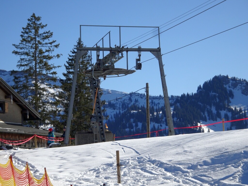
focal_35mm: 105
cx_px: 124
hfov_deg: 18.7
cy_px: 93
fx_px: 752
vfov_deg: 14.1
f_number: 5
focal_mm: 17.97
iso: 80
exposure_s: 1/640
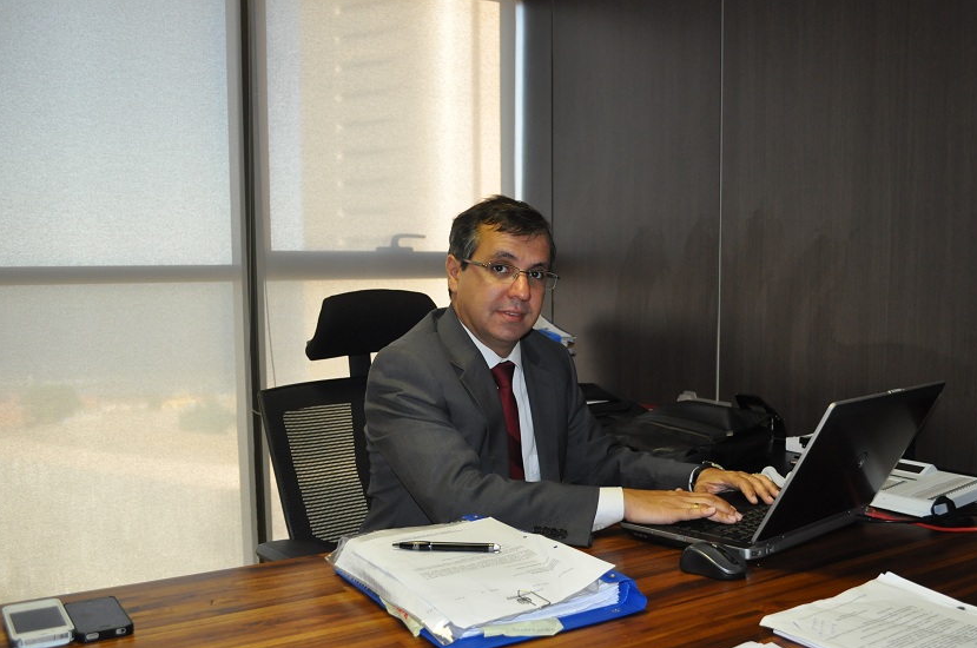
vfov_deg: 35.8
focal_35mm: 37
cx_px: 541
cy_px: 356
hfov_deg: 51.9
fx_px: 1003
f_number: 3.8
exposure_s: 1/100
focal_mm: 22
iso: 800
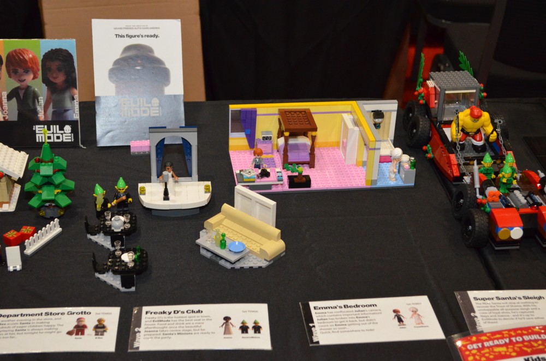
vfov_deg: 22.5
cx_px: 273
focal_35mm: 60
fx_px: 908
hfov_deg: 33.5
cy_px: 180
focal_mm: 40
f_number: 5.3
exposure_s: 1/60
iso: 3200
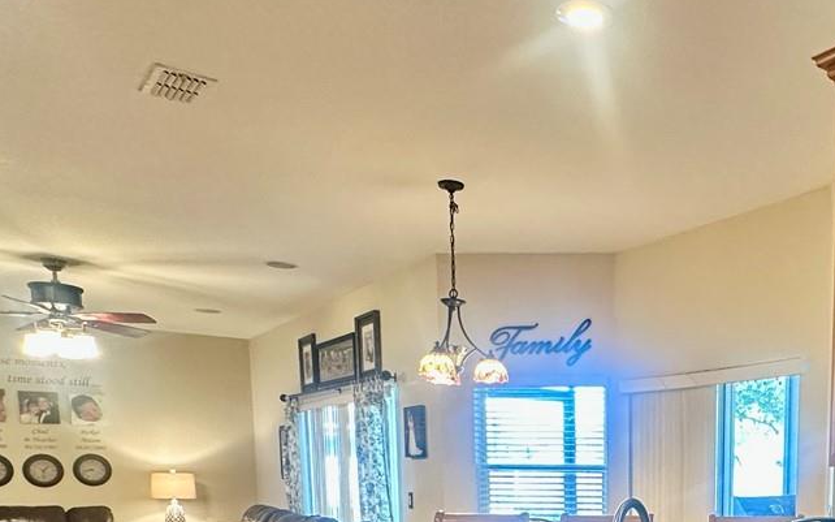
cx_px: 685
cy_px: 578
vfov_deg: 30.6
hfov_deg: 49.2
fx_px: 842
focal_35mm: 37
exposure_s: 1/60
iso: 250
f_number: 2.2
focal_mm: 2.22
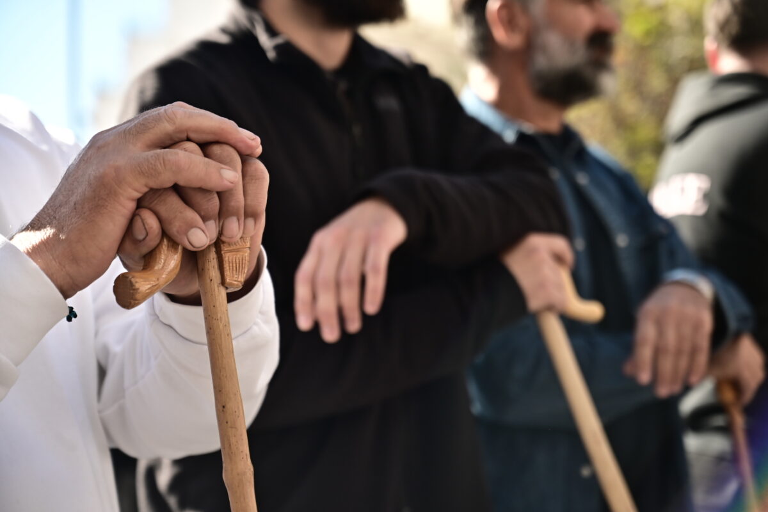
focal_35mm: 70
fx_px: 1493
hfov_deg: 28.8
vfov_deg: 19.5
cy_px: 256
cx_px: 384
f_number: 4
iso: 400
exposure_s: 1/1000
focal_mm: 70
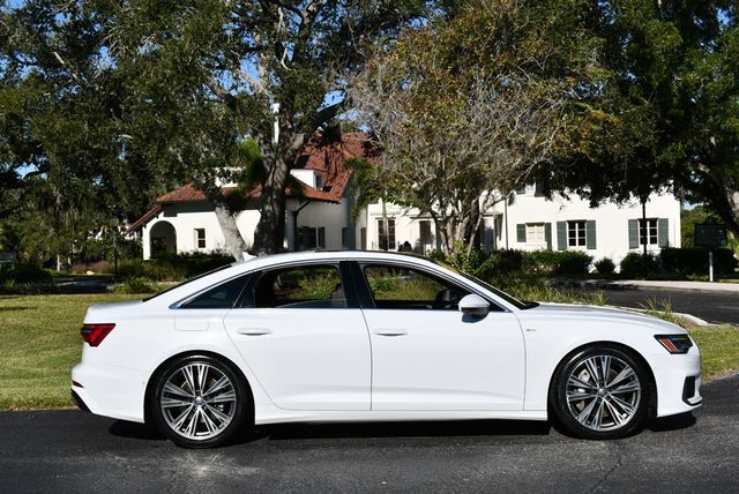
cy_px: 247
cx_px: 370
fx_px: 986
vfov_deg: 28.1
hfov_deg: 41.1
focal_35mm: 48
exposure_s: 1/400
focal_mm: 24
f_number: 10
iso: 100
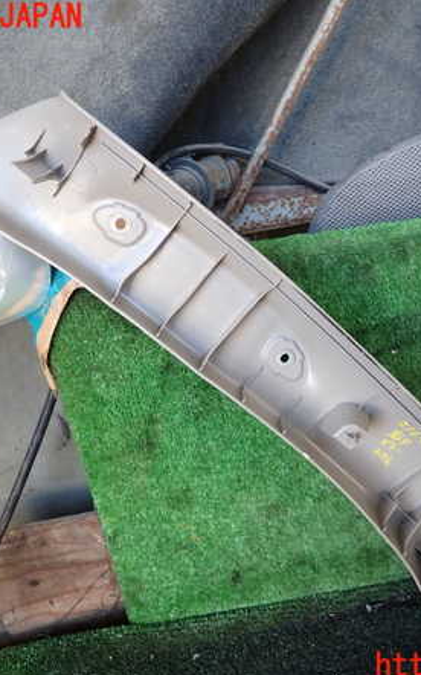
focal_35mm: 36
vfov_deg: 54.0
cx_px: 262
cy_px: 342
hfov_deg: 35.1
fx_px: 661
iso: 160
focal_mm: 4.5
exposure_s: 1/60
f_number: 2
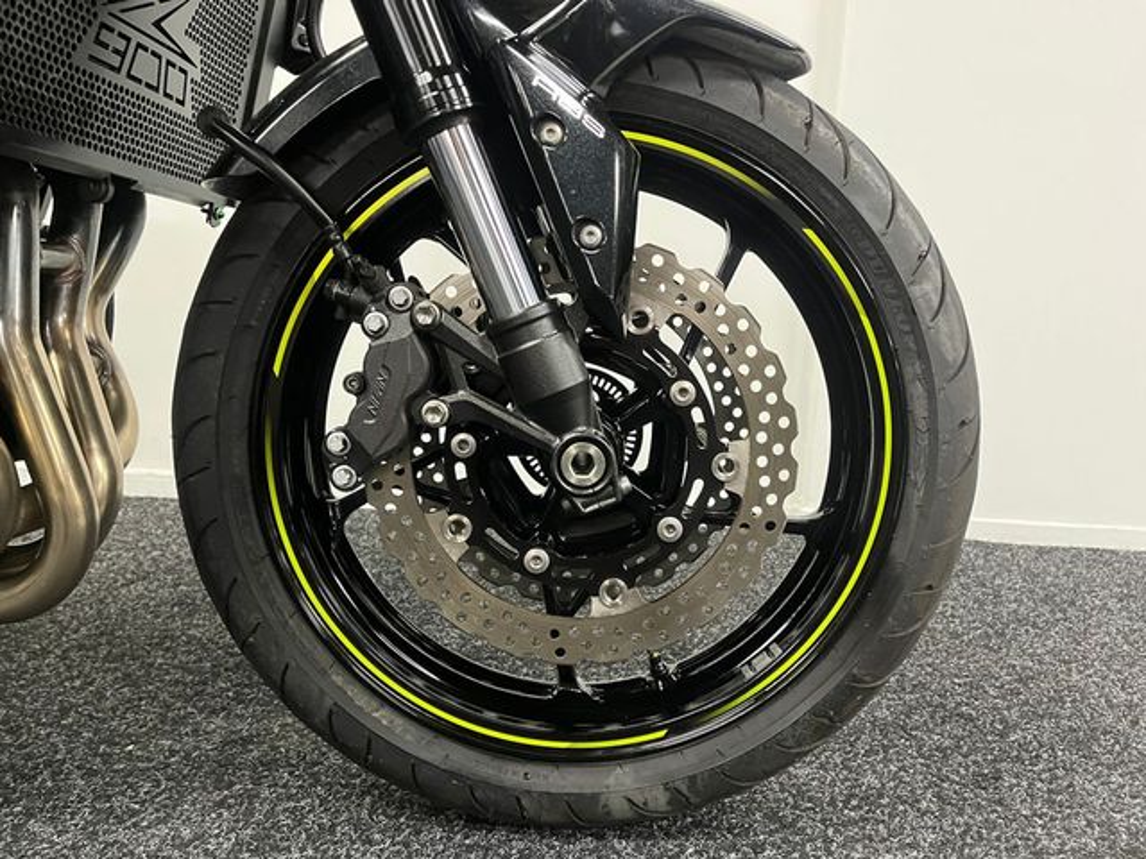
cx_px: 573
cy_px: 430
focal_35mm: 26
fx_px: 861
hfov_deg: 67.3
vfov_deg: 53.1
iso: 500
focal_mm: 5.1
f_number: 1.6
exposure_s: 1/50
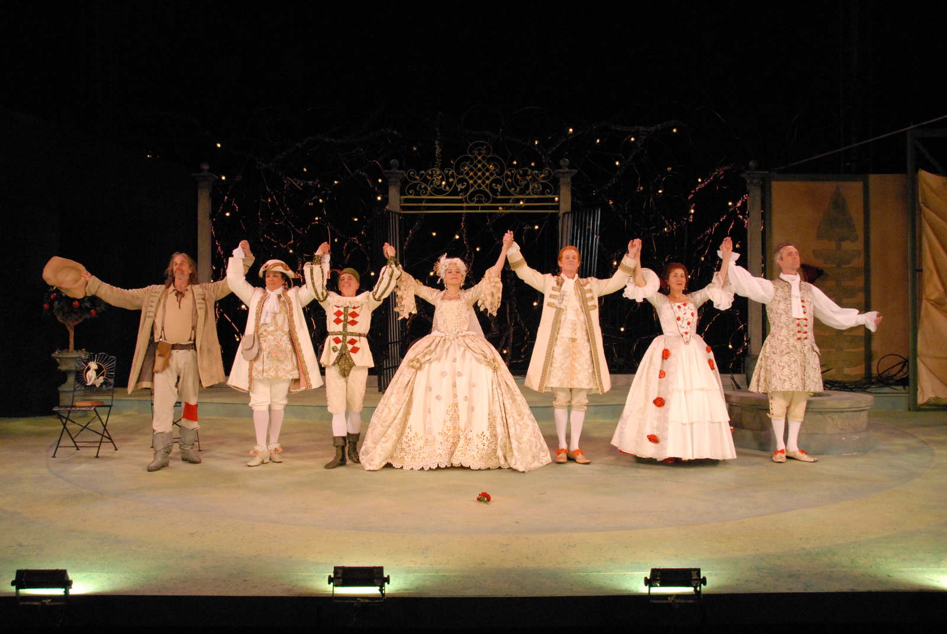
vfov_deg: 43.7
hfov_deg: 61.9
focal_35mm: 30
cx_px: 474
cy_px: 317
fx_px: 790
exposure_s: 1/200
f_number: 8
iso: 1600
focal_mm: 20
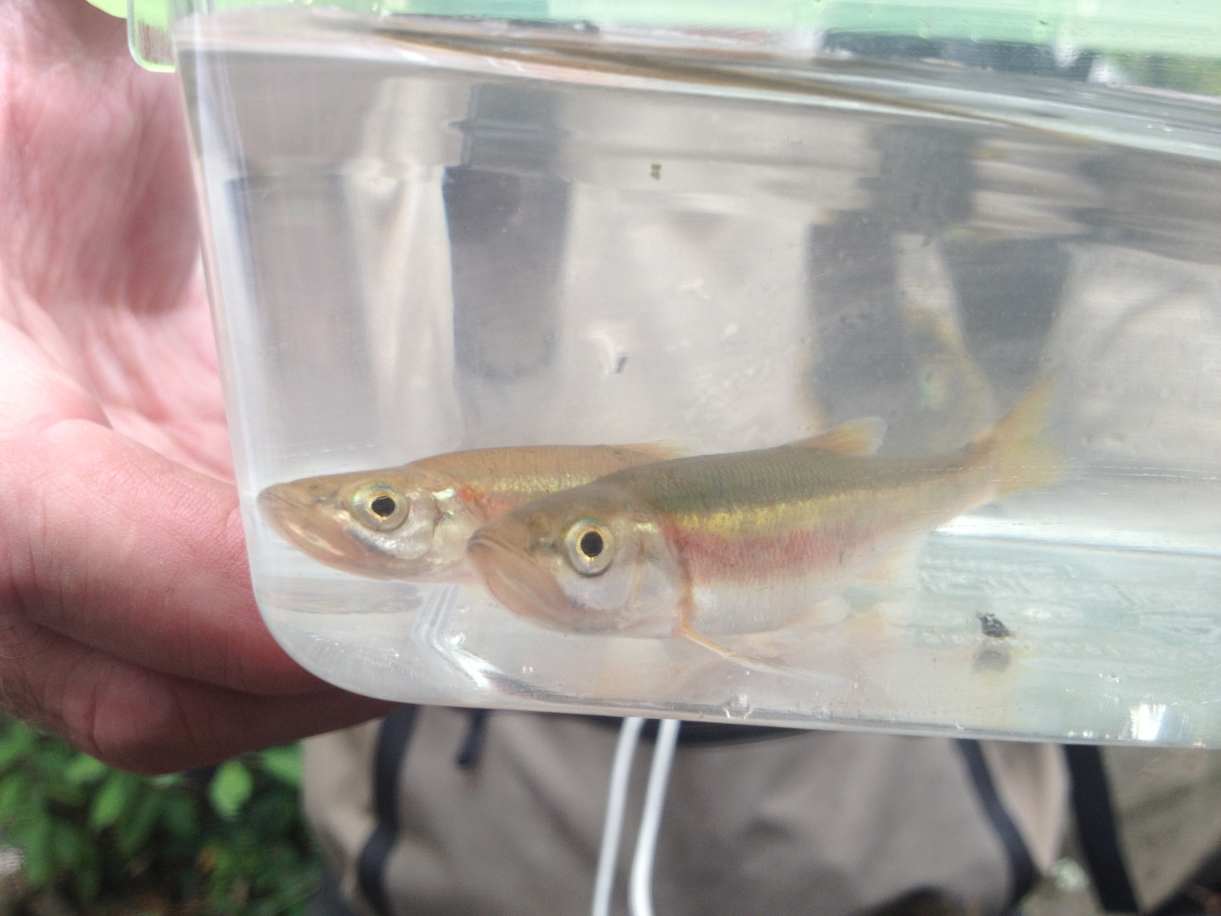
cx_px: 610
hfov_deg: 52.6
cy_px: 458
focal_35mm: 35
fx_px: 1235
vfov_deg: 40.7
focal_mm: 4.28
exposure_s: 1/120
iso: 50
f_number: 2.4
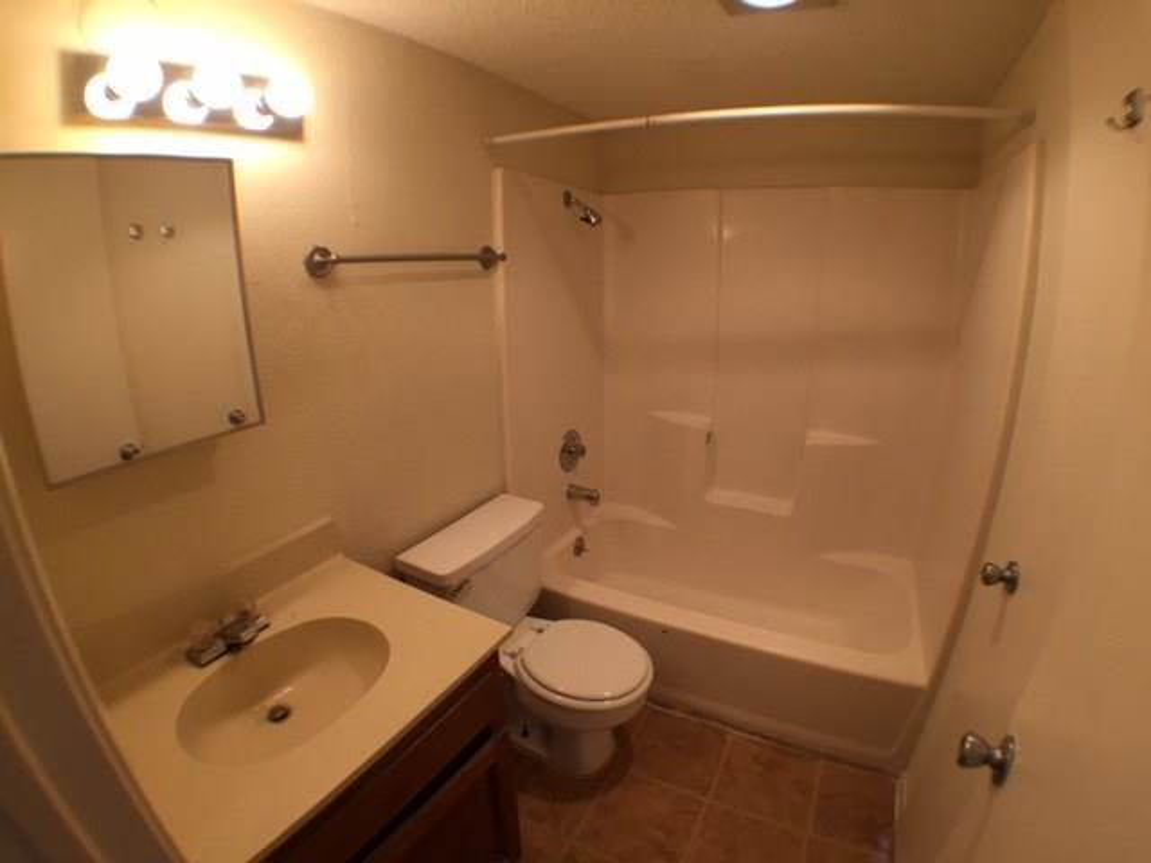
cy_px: 432
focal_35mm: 29
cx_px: 576
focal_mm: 4.15
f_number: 2.2
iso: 64
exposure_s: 1/30
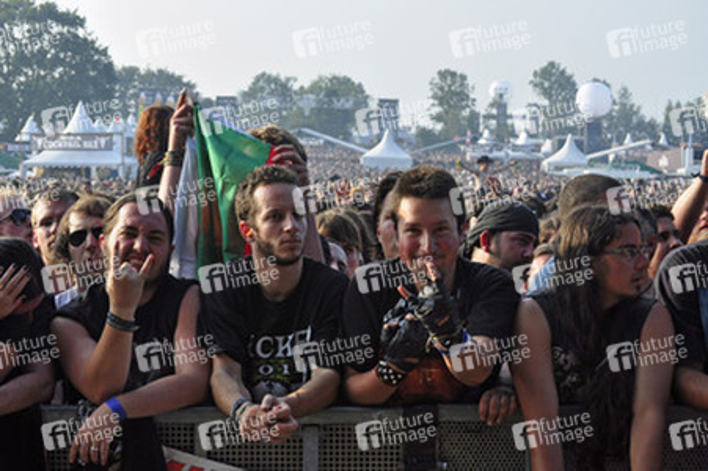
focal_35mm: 82
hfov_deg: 24.6
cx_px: 354
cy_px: 236
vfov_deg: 16.5
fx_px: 1621
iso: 500
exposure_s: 1/400
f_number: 10
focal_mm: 55
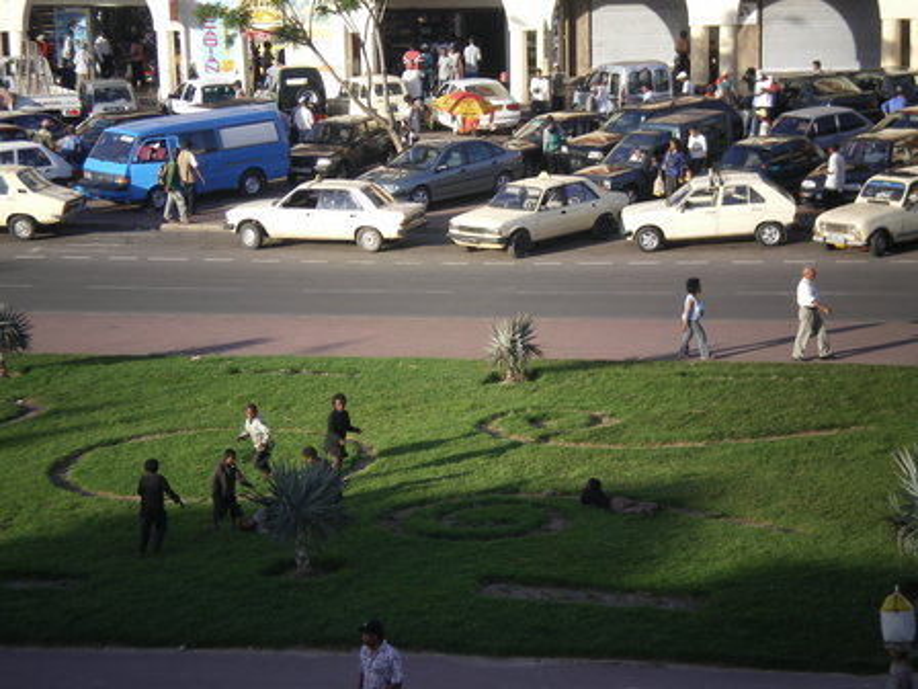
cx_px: 459
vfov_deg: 13.0
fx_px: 3023
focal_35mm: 114
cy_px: 344
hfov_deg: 17.3
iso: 64
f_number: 5.9
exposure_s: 1/100
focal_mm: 18.9
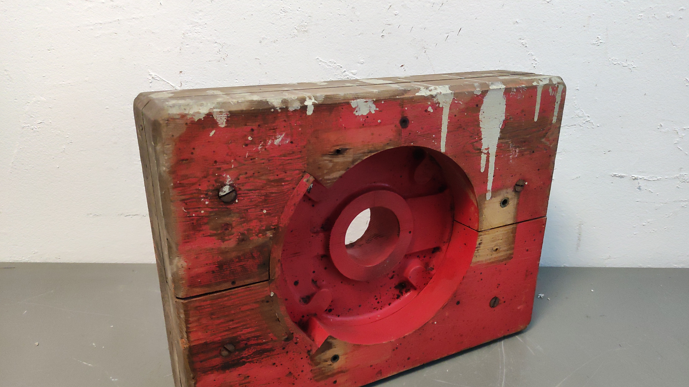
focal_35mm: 28
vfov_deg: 41.3
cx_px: 346
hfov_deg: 67.9
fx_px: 512
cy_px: 236
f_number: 1.89
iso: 941
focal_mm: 5.43
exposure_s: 1/50
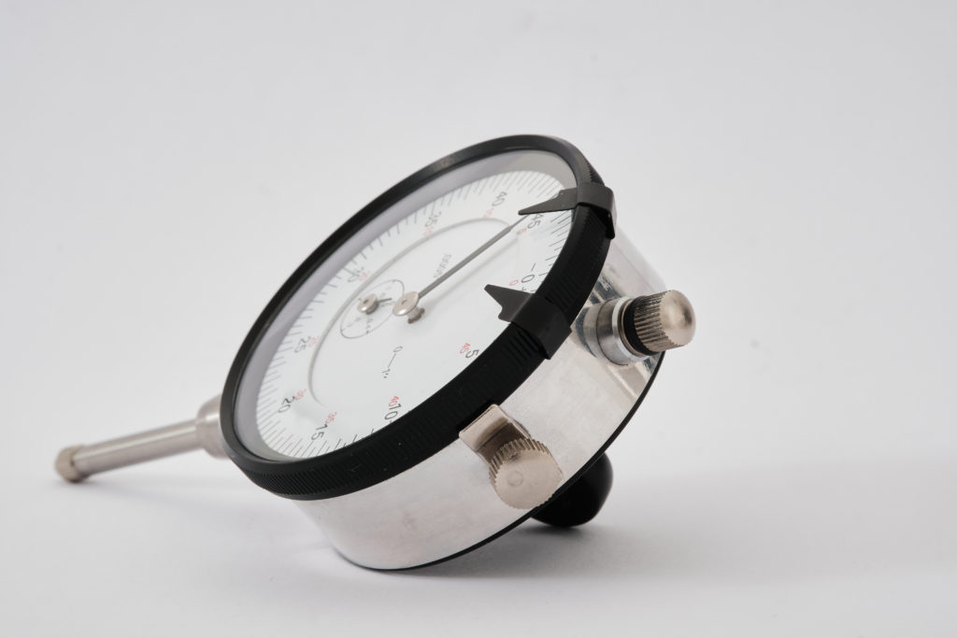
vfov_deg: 15.2
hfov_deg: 22.6
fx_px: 2393
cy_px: 319
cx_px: 478
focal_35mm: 90
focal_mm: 60
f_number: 16
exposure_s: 1/160
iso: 80
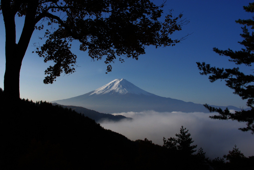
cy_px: 85
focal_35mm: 34
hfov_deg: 55.8
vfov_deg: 39.0
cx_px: 127
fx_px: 240
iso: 100
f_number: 16
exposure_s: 1/160
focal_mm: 23.13
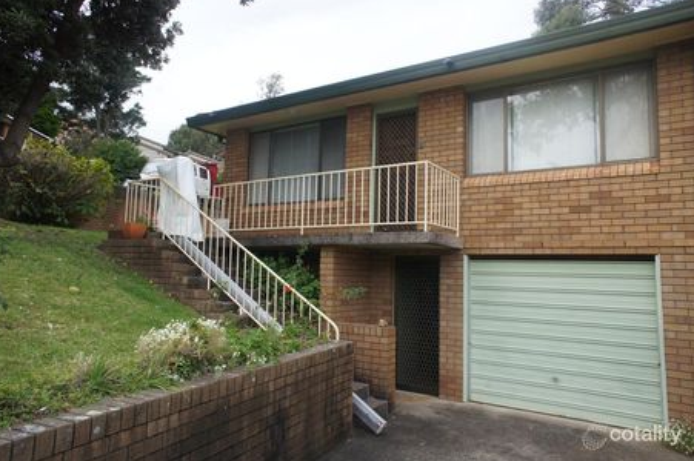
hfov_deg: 71.5
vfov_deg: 51.2
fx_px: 482
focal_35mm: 25
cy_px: 225
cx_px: 345
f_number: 11
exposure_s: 1/100
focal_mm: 16
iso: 200
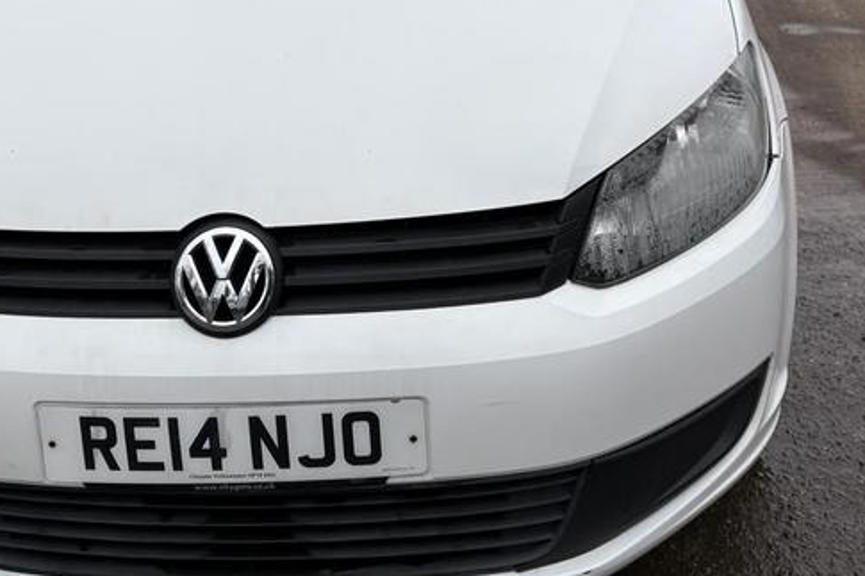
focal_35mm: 50
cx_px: 376
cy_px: 50
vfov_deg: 26.0
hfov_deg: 39.5
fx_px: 1201
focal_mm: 5.96
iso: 50
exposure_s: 1/1550
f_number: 1.6
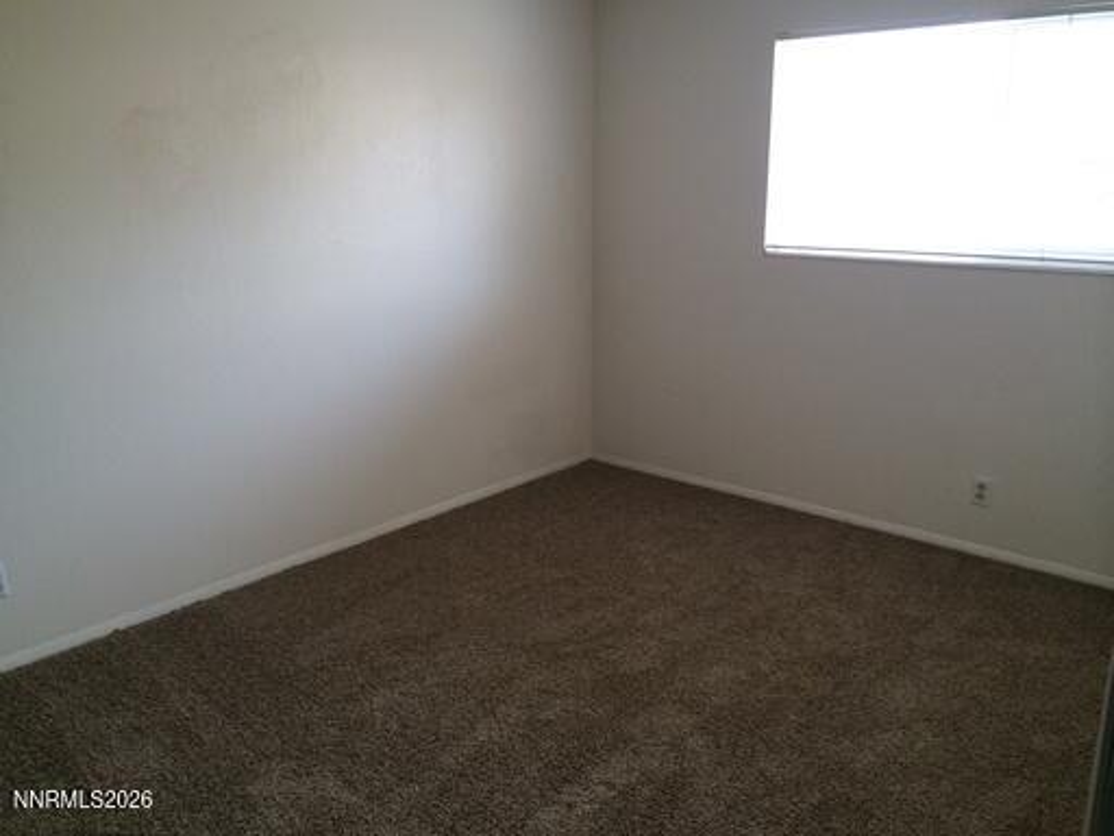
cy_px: 418
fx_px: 965
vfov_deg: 46.8
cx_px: 557
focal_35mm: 30
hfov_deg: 60.0
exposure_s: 1/60
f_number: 2.2
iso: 50
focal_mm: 4.12
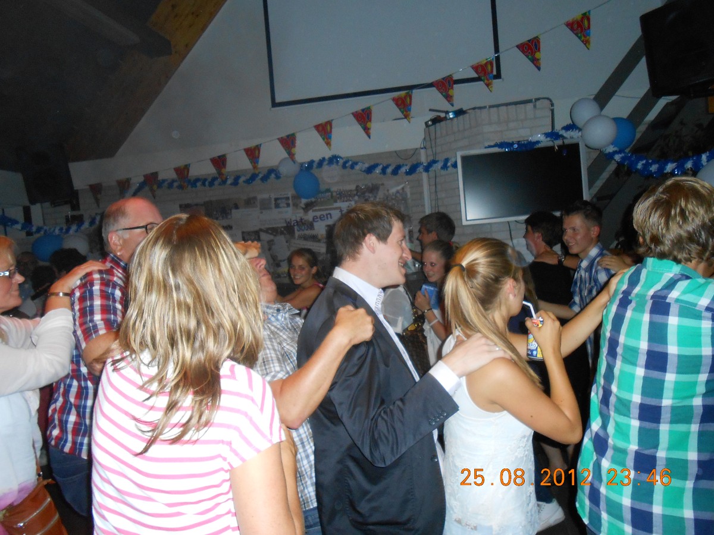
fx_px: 536
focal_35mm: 26
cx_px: 357
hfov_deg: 67.3
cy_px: 268
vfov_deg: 53.1
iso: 400
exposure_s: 1/25
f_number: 3.5
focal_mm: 4.6
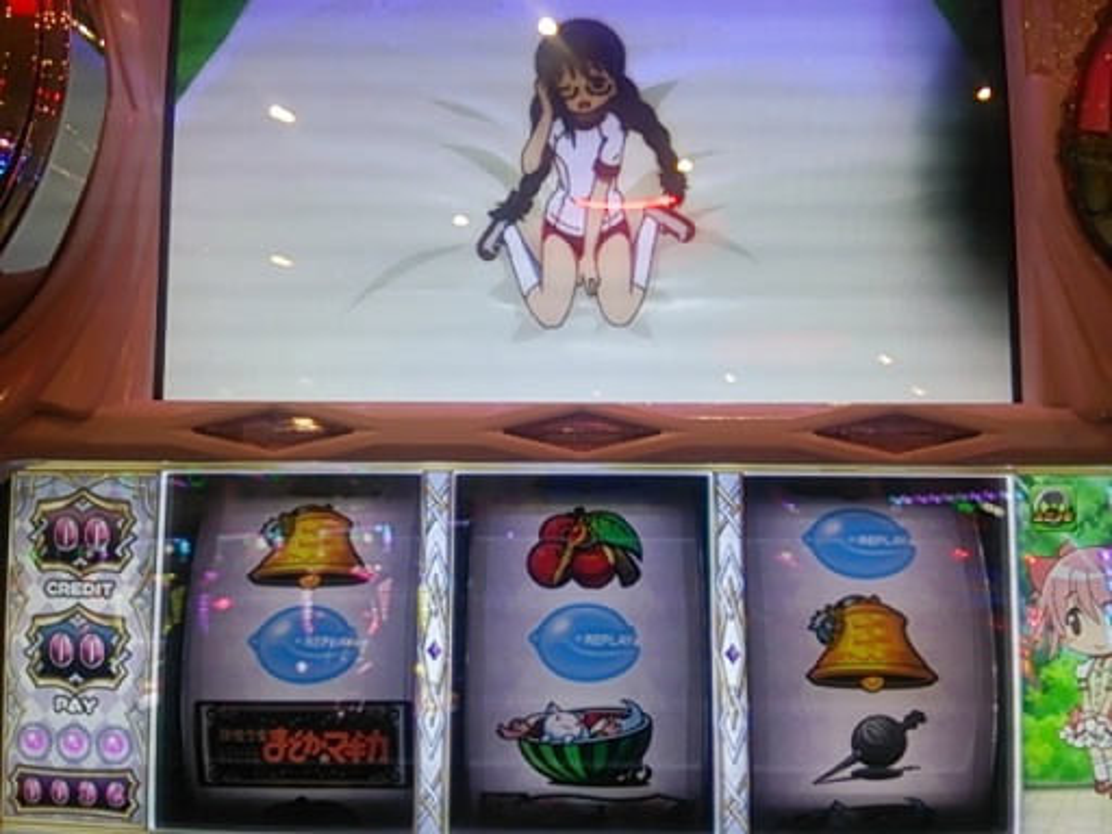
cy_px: 417
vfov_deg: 46.8
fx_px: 964
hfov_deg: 60.0
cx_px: 556
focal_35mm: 30
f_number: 1.94
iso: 50
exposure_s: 1/59
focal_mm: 4.06
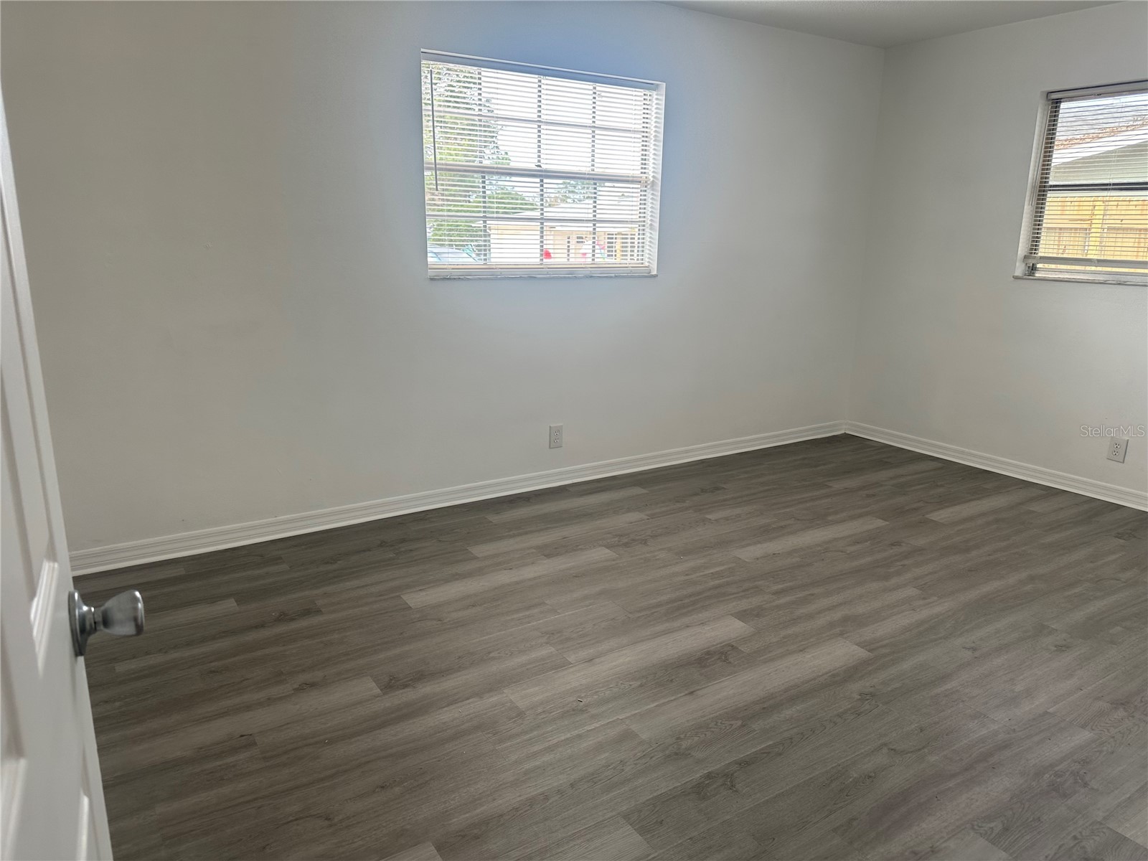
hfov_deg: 71.6
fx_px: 796
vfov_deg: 56.8
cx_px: 574
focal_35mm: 24
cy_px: 430
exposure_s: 1/161
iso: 100
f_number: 1.78
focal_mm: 6.86
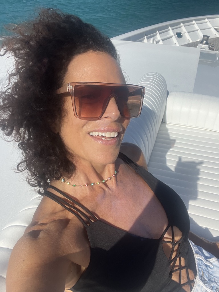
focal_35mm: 30
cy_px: 146
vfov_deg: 60.0
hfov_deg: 46.8
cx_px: 110
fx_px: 253
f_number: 2.2
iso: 32
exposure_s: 1/1255
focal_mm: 2.71
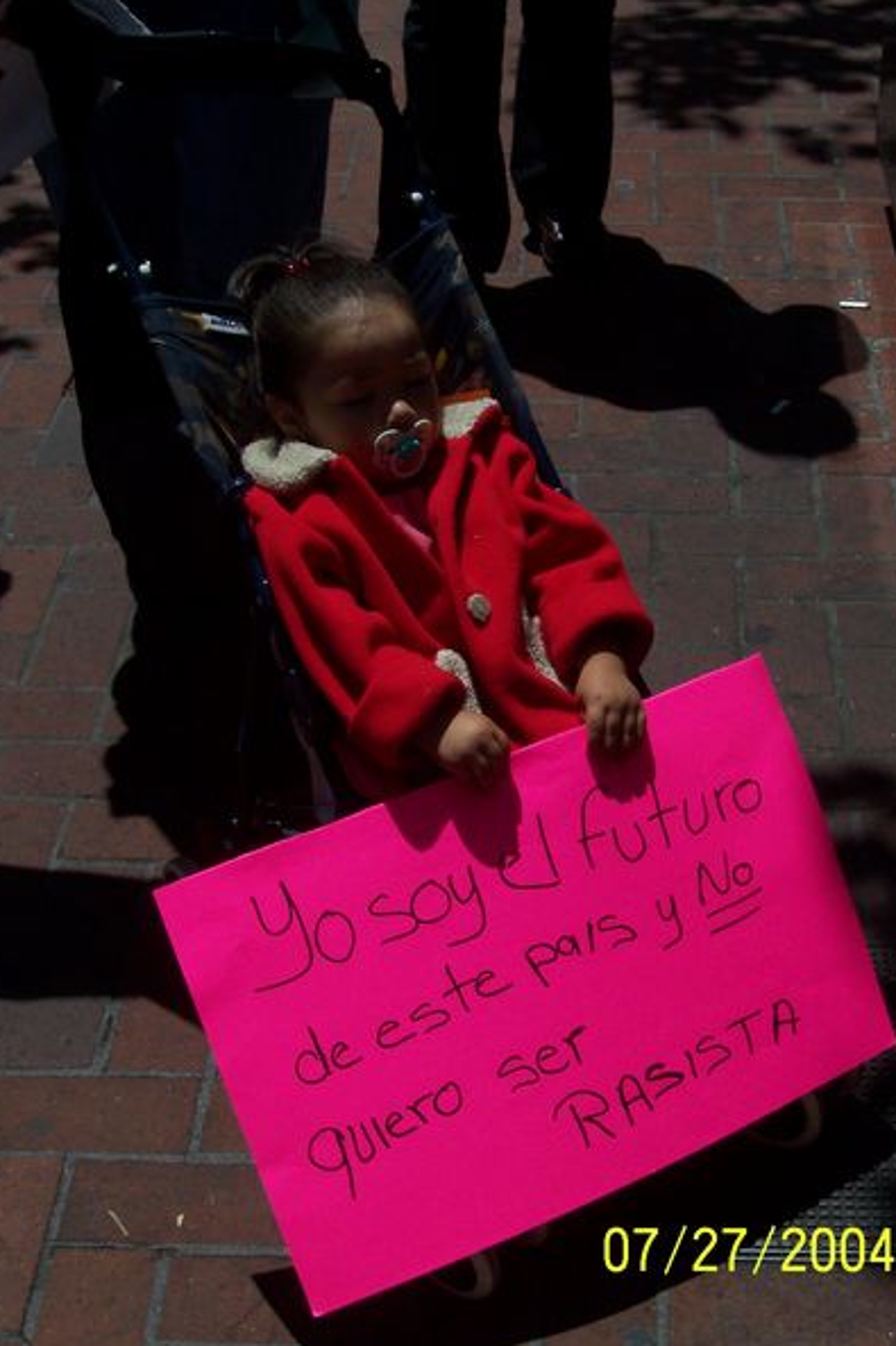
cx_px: 495
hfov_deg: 22.6
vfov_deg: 33.4
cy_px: 670
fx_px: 2241
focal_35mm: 60
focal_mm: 8.6
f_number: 6.7
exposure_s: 1/1000
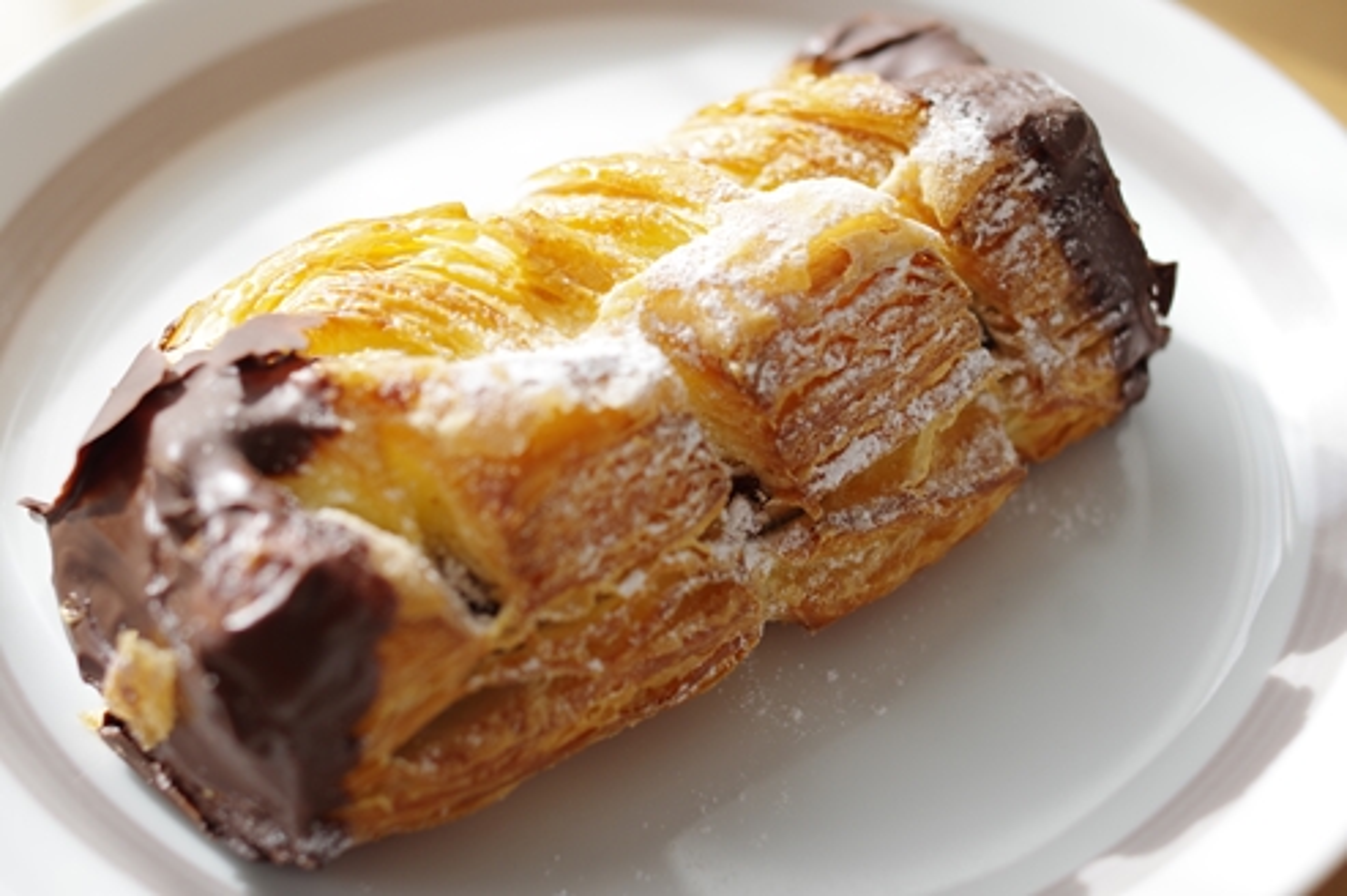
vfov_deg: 26.0
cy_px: 448
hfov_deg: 38.2
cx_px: 674
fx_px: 1944
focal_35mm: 52
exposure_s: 1/320
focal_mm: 35
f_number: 4
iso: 200
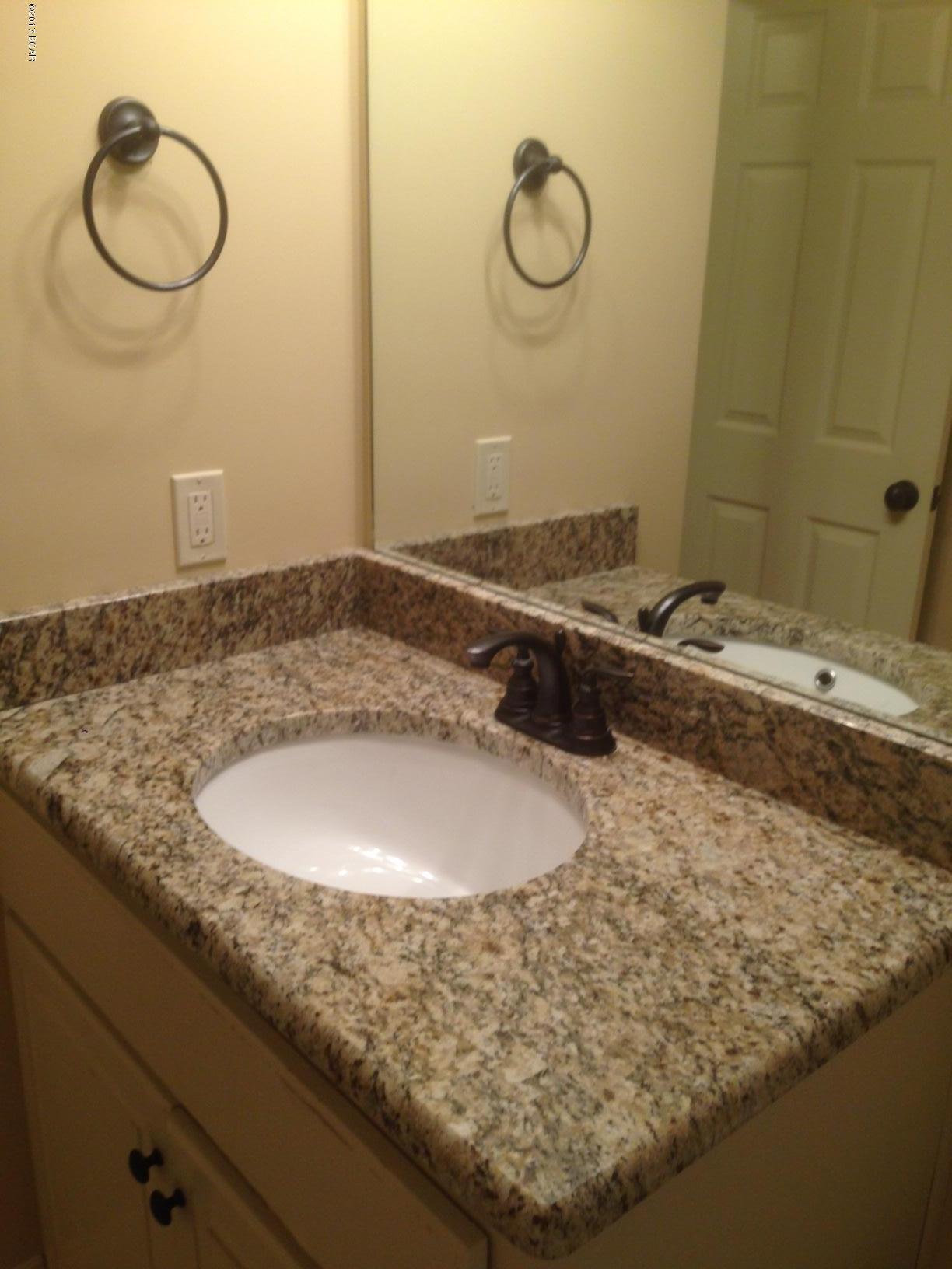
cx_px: 476
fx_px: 1210
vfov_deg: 55.4
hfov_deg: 42.9
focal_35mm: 33
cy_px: 634
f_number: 2.4
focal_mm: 4.12
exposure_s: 1/20
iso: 64
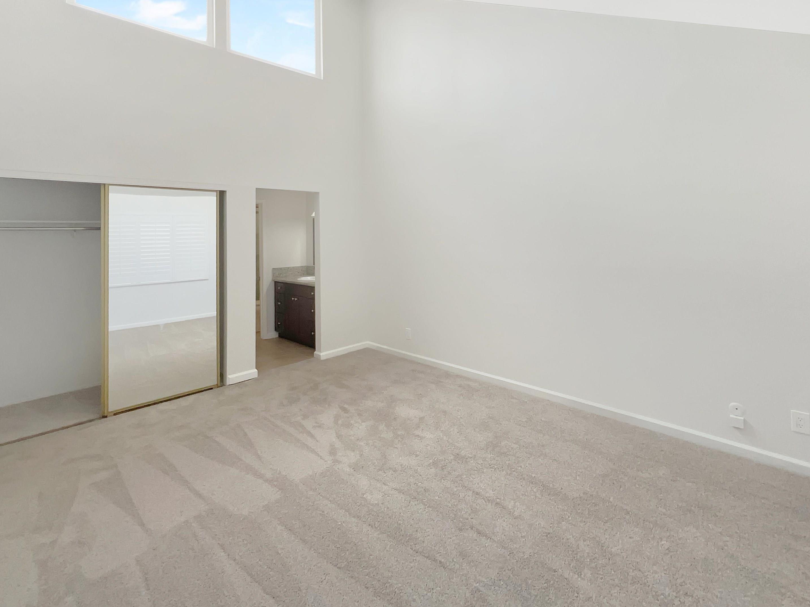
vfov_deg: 85.6
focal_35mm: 14
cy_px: 291
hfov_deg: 102.1
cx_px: 408
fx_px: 328
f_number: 1.8
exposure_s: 1/126
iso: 100
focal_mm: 1.57
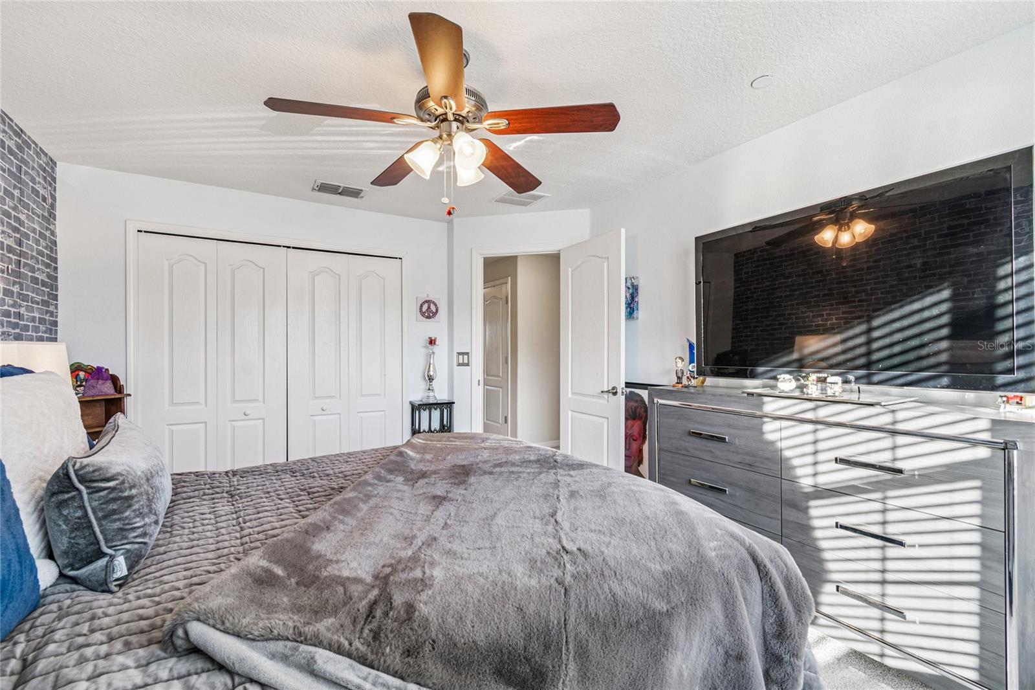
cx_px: 518
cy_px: 345
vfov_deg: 77.3
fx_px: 431
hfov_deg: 100.4
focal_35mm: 15
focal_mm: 10
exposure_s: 1/4
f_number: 7.1
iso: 100
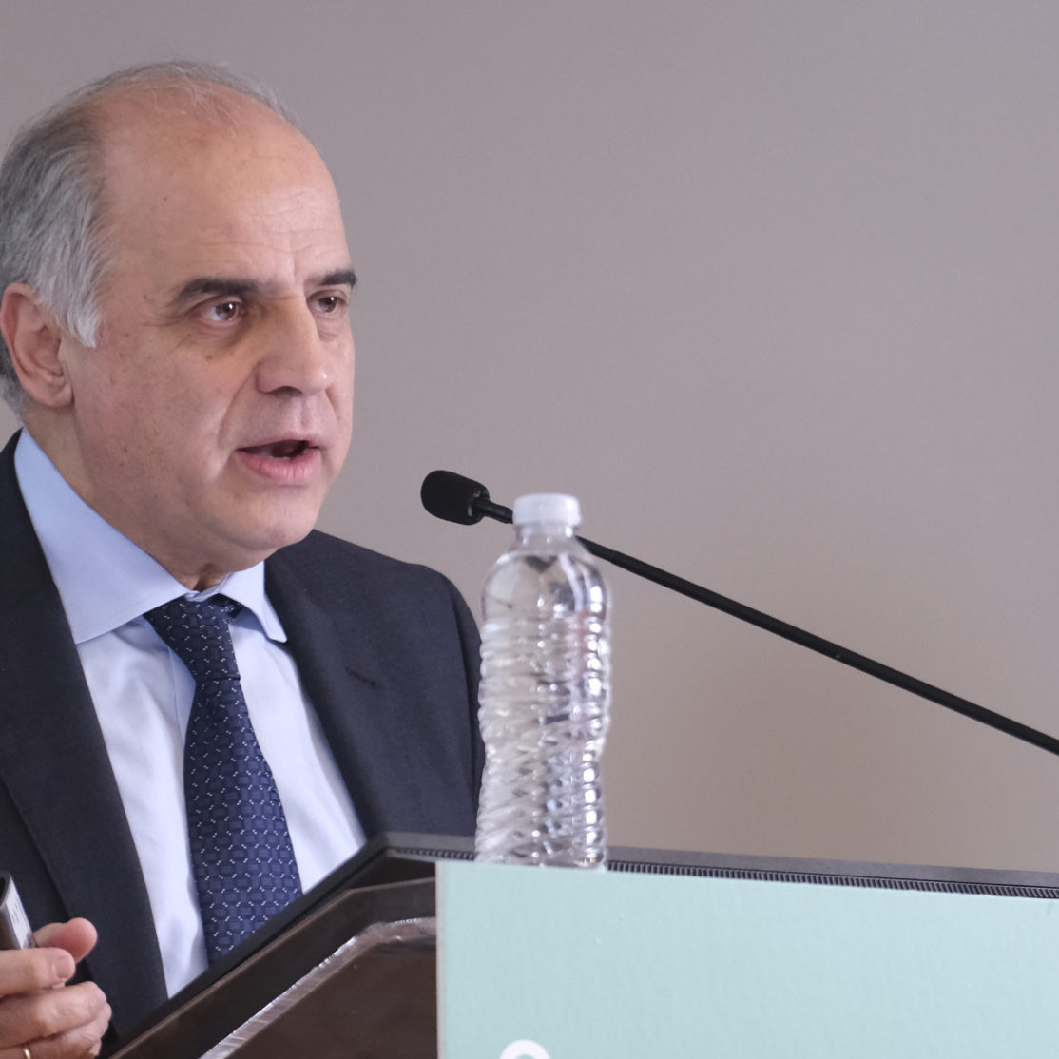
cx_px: 441
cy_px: 712
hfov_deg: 4.3
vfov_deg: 4.3
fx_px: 14191
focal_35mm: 410
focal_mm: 140
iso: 2000
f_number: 2.8
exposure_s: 1/105
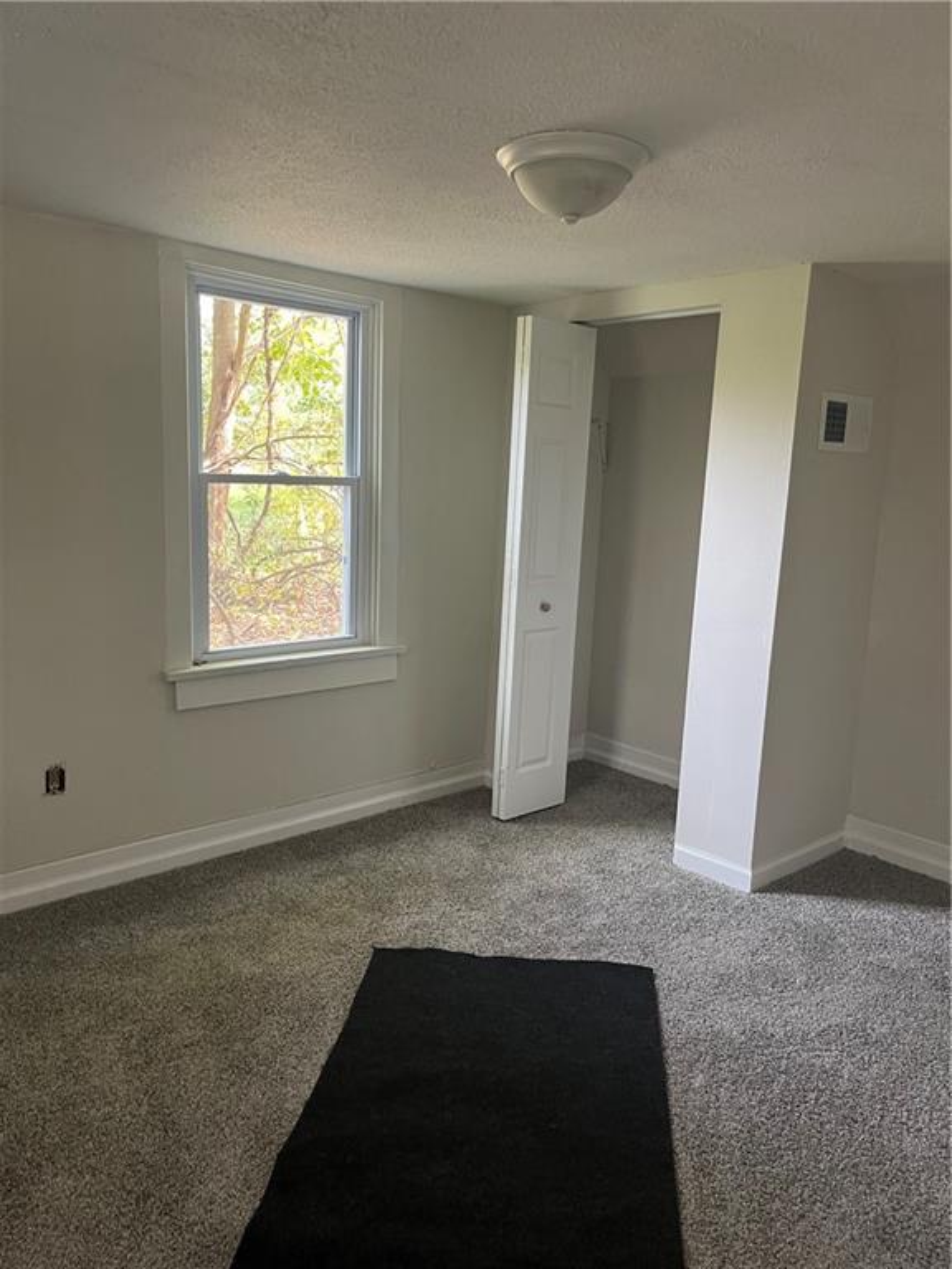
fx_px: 953
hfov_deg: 53.1
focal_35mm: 26
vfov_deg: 67.3
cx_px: 476
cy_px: 634
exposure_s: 1/60
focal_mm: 5.1
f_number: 1.6
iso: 160
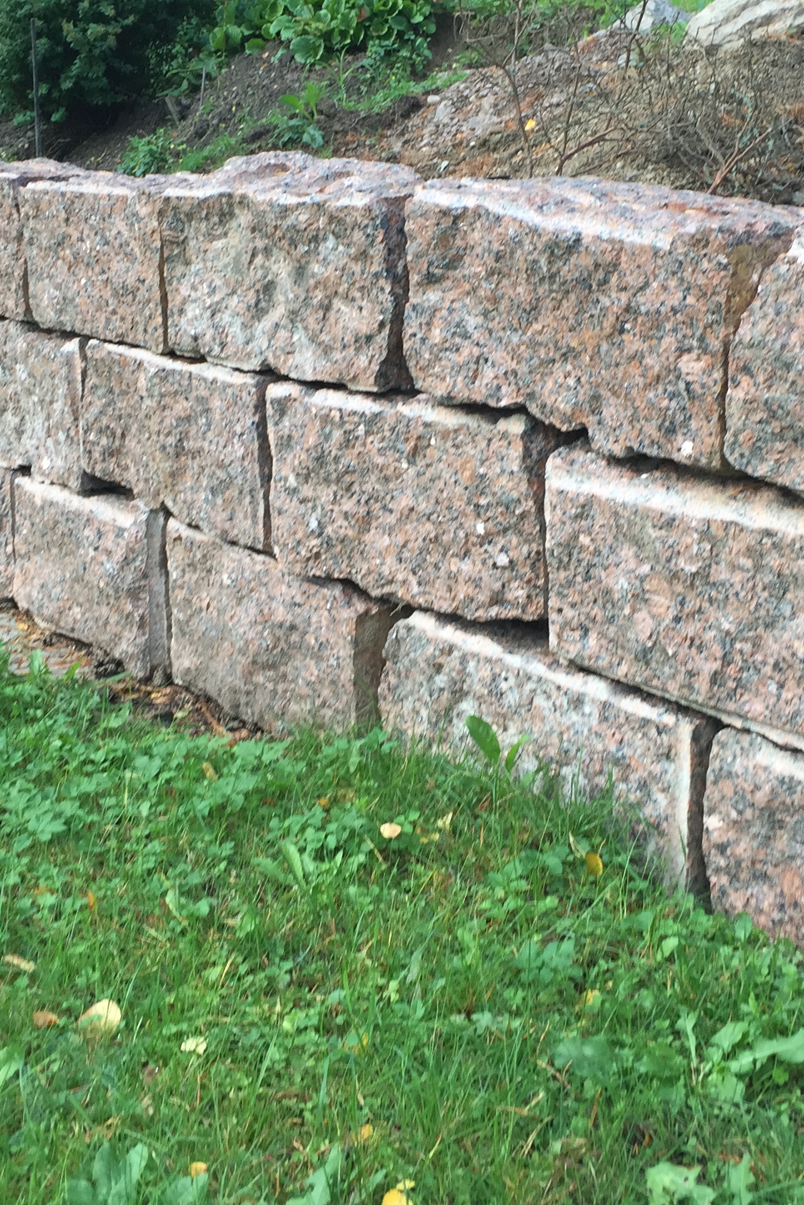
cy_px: 493
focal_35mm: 51
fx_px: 1708
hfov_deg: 26.5
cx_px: 444
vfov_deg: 38.7
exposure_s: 1/120
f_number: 2.2
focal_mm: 4.15
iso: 40
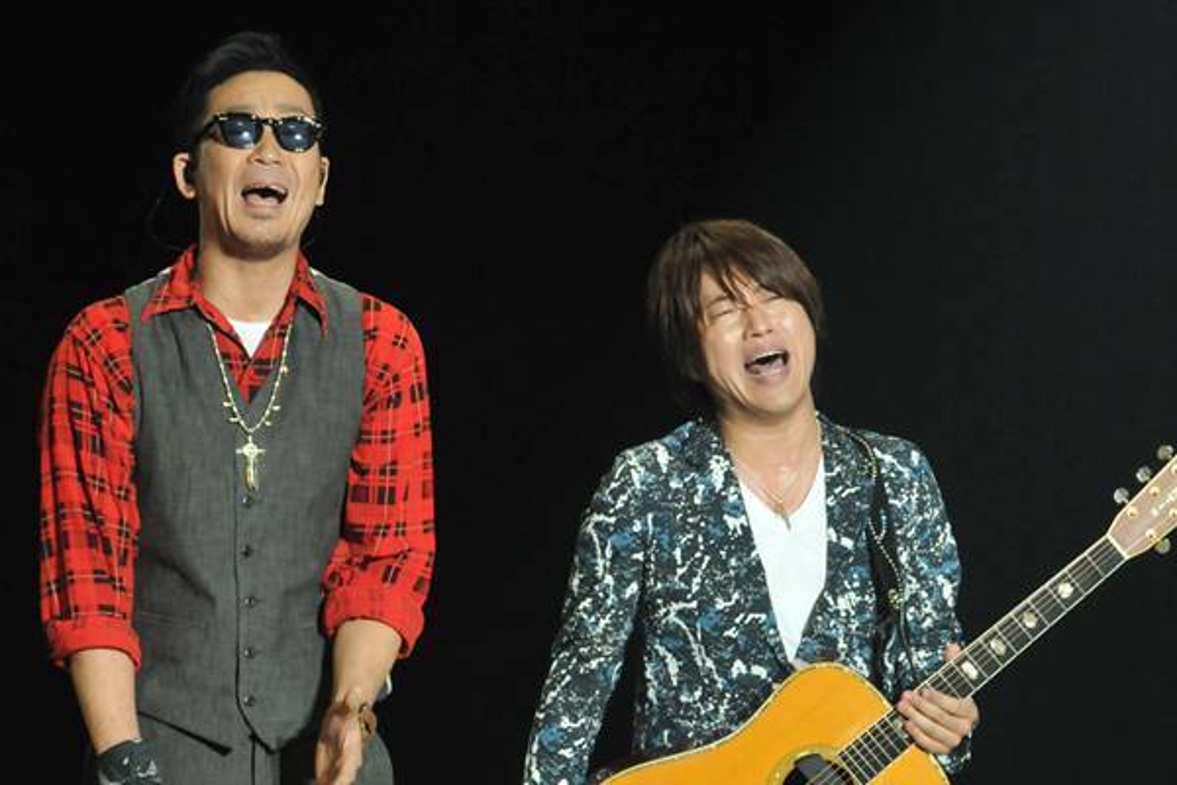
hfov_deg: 5.3
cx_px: 588
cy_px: 392
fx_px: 12750
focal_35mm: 390
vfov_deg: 3.5
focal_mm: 260
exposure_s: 1/320
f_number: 5.6
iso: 1600
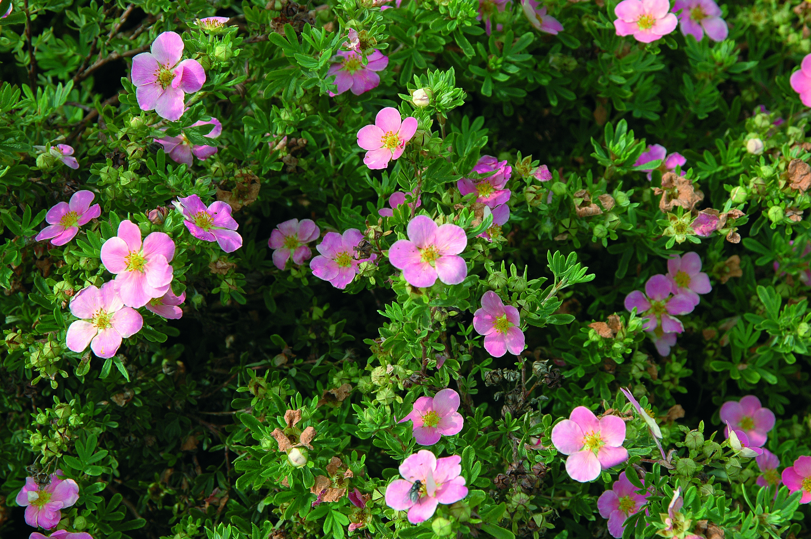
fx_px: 2363
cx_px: 406
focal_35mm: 105
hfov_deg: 19.5
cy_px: 270
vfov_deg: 13.0
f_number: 8
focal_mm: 70
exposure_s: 1/250
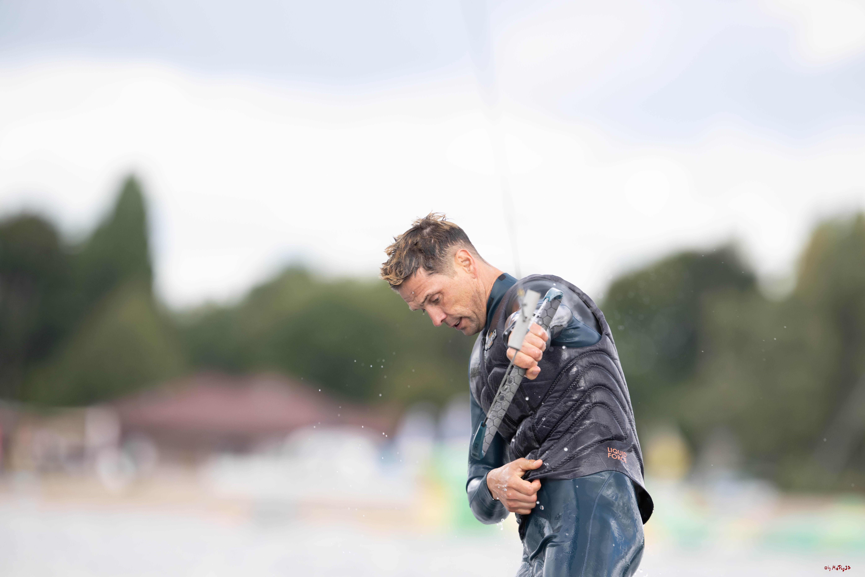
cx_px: 432
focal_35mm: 400
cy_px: 288
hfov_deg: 5.2
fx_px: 9610
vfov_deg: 3.4
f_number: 4.5
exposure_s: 1/1000
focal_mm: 400
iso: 320
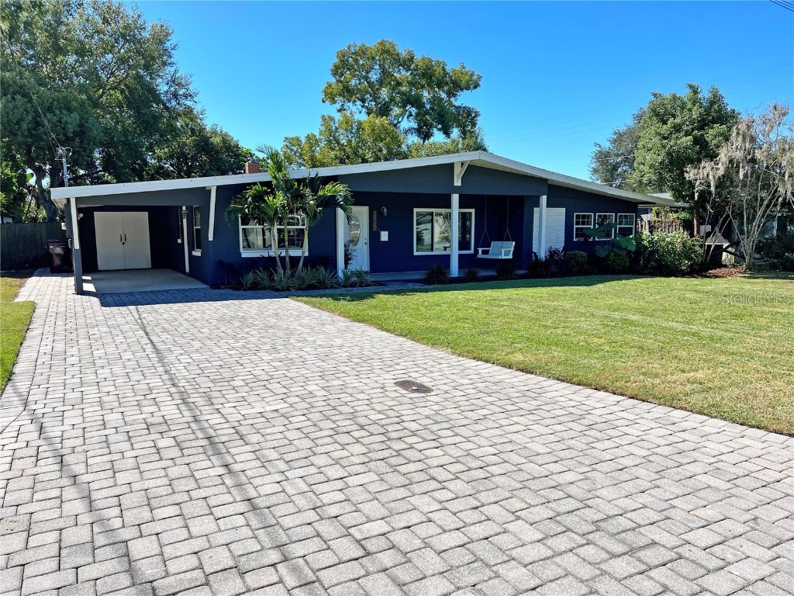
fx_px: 596
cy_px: 298
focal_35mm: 26
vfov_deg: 53.1
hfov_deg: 67.3
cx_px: 397
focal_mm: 5.7
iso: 50
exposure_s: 1/3831
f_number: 1.5
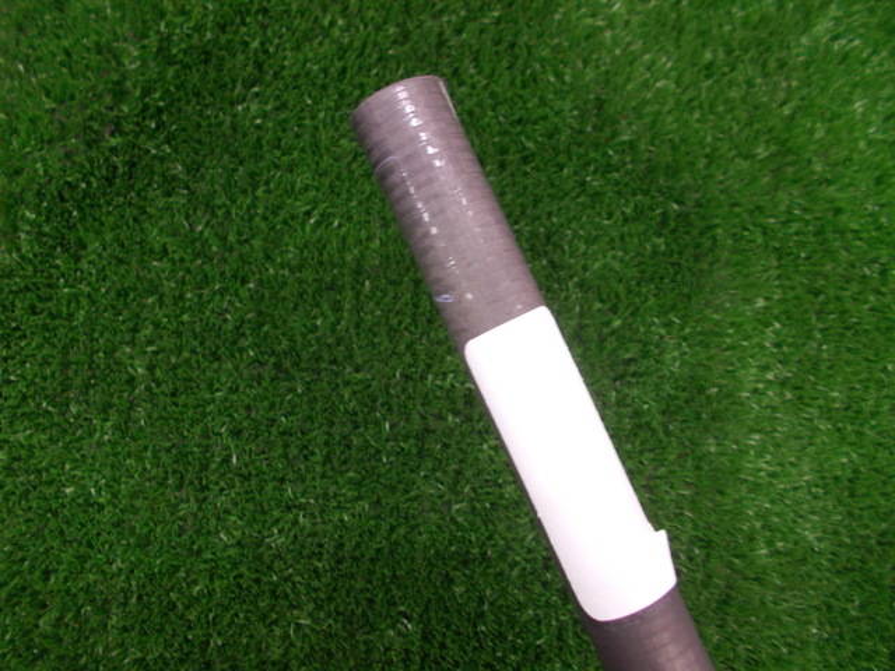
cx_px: 448
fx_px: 672
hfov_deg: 67.3
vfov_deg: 53.1
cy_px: 336
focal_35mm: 26
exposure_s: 1/20
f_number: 3.2
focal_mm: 4.6
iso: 200
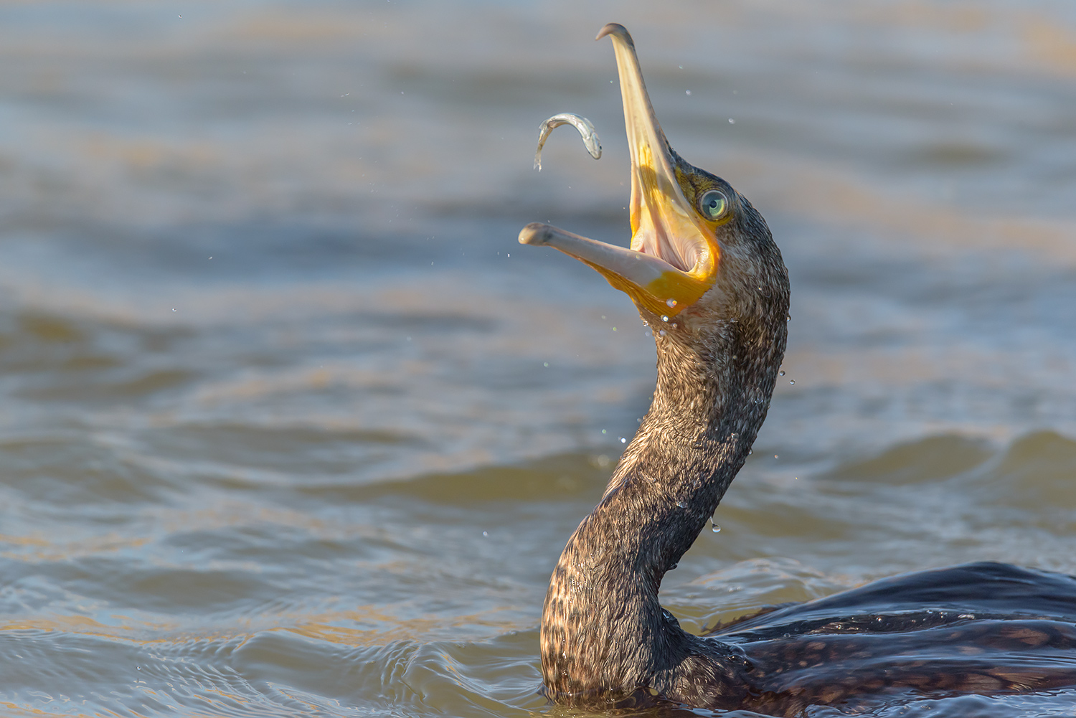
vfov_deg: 2.3
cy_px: 359
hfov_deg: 3.4
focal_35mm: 600
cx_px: 538
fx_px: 17937
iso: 1250
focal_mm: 600
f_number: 8
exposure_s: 1/3200
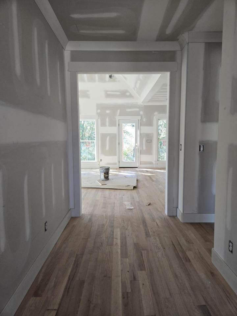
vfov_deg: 73.9
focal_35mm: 23
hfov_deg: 58.9
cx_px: 118
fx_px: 210
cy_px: 158
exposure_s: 1/60
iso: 50
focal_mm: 5.4
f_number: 1.8
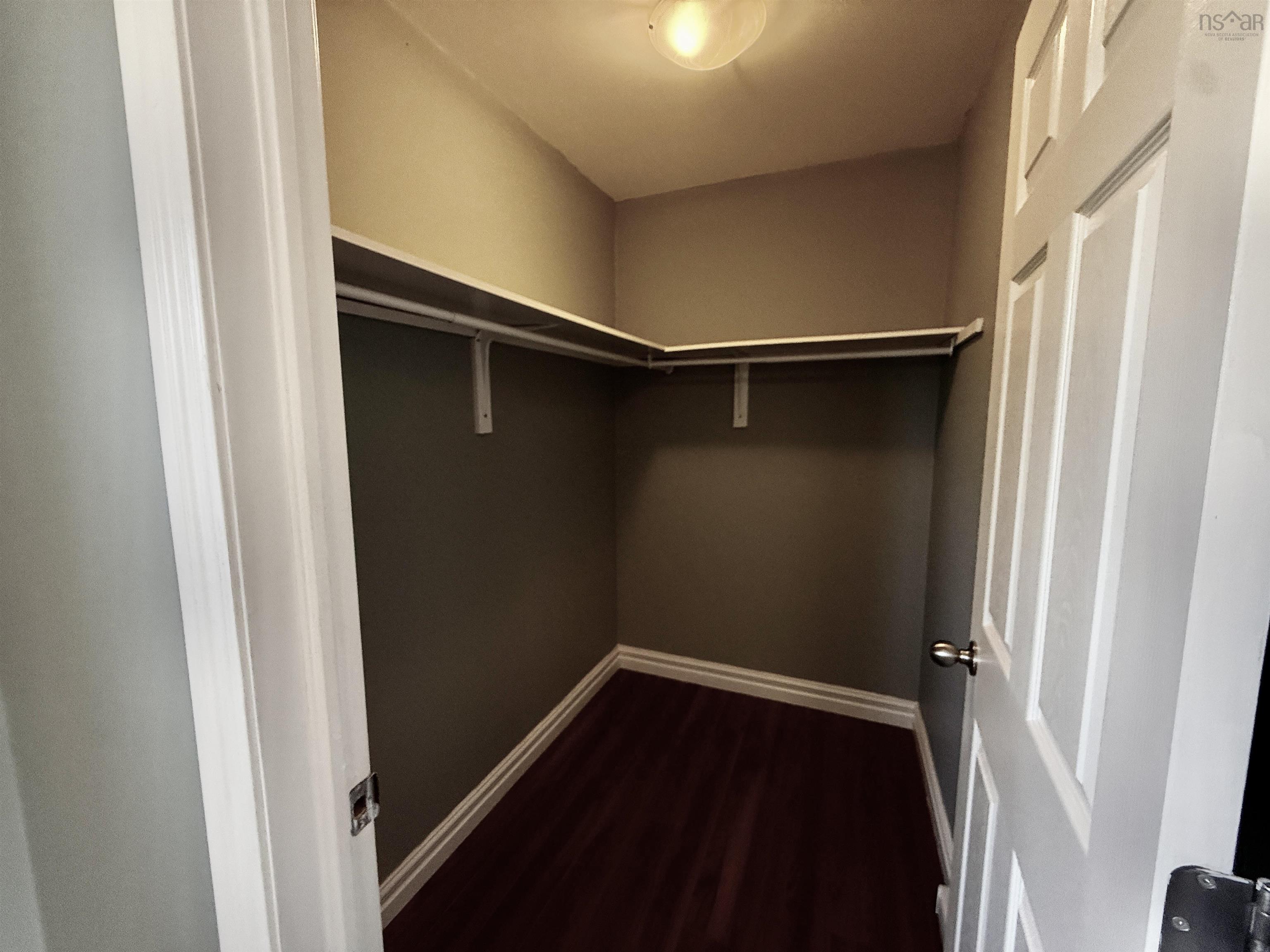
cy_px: 476
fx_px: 514
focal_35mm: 14
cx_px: 635
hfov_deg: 102.1
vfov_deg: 85.7
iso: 125
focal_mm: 2.22
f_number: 2.2
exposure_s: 1/99
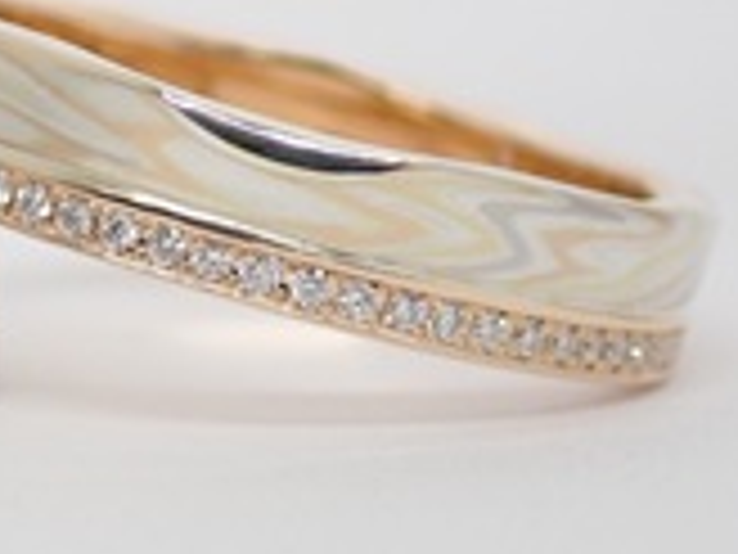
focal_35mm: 211
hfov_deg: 9.3
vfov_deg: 7.0
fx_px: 4498
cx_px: -90
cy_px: 232
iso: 200
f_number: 4.1
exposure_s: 1/125
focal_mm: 13.65
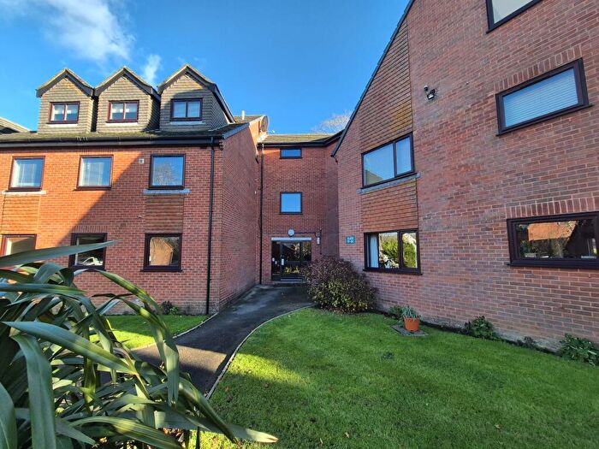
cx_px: 300
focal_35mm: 13
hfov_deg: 106.2
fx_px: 225
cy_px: 224
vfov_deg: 89.9
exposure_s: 1/718
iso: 80
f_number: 2.2
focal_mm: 2.2
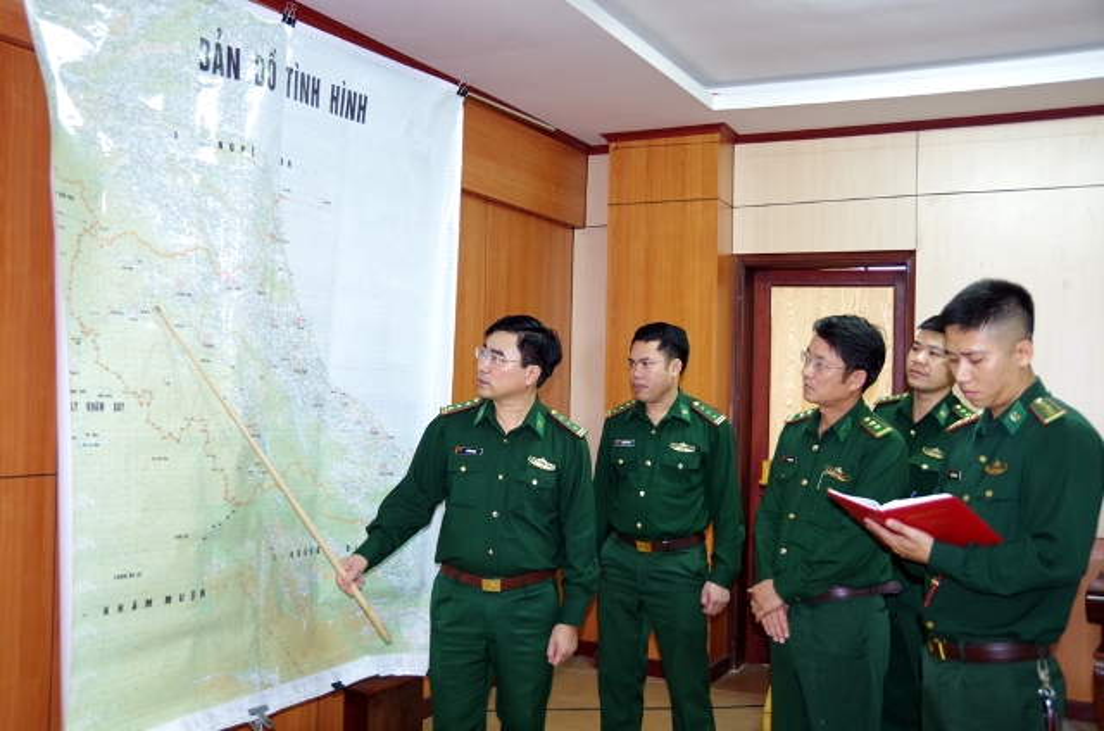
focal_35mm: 36
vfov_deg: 36.7
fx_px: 1102
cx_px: 552
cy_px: 366
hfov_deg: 53.2
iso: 800
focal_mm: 24
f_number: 4
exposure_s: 1/25
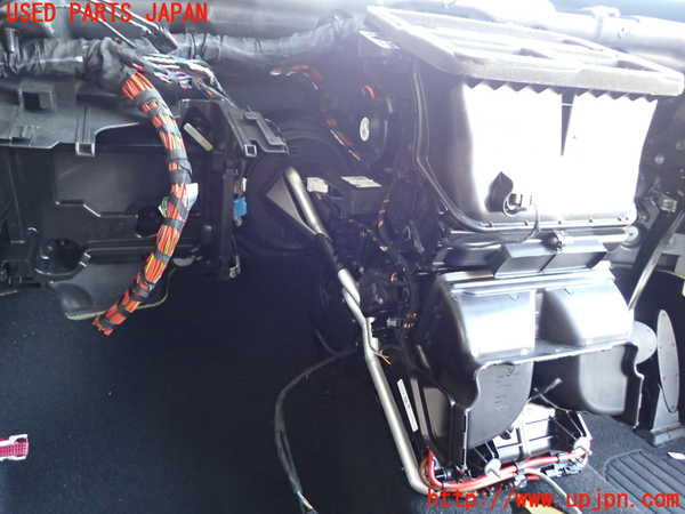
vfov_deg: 54.9
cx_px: 342
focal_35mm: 25
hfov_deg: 69.4
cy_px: 257
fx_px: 495
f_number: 2
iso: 400
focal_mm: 4.5
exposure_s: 1/30
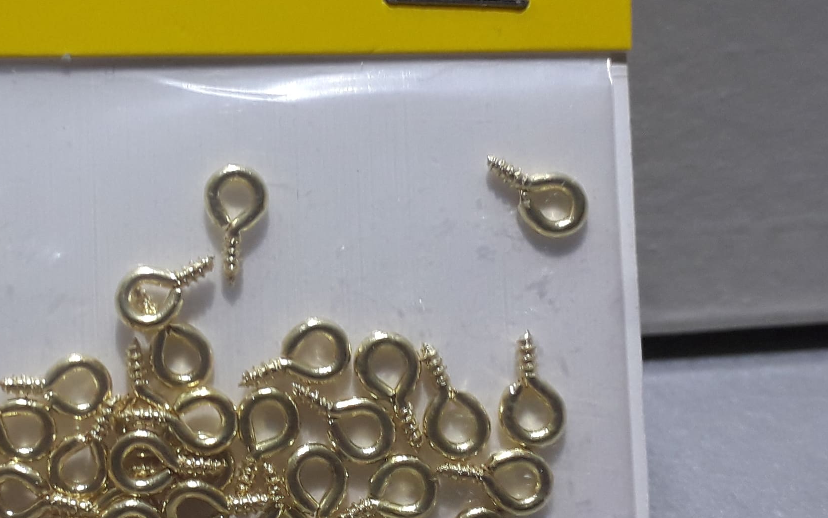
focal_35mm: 71
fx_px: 1602
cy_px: 162
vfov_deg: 18.3
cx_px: 105
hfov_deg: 28.0
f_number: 1.9
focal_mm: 3.6
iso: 64
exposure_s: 1/100
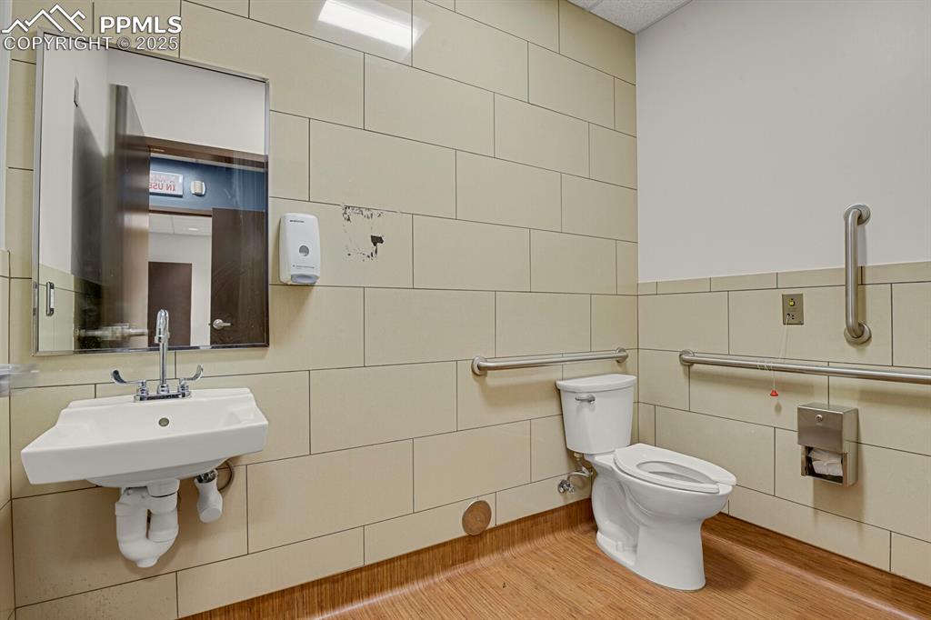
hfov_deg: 93.3
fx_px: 439
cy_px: 310
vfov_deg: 70.4
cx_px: 466
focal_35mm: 17
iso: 250
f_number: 9
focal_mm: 17
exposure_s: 3
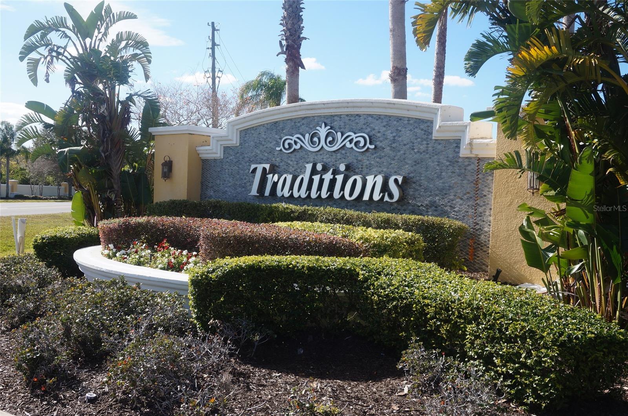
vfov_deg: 34.1
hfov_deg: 49.6
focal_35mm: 39
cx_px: 314
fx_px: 679
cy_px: 208
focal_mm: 26
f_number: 10
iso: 200
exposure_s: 1/250
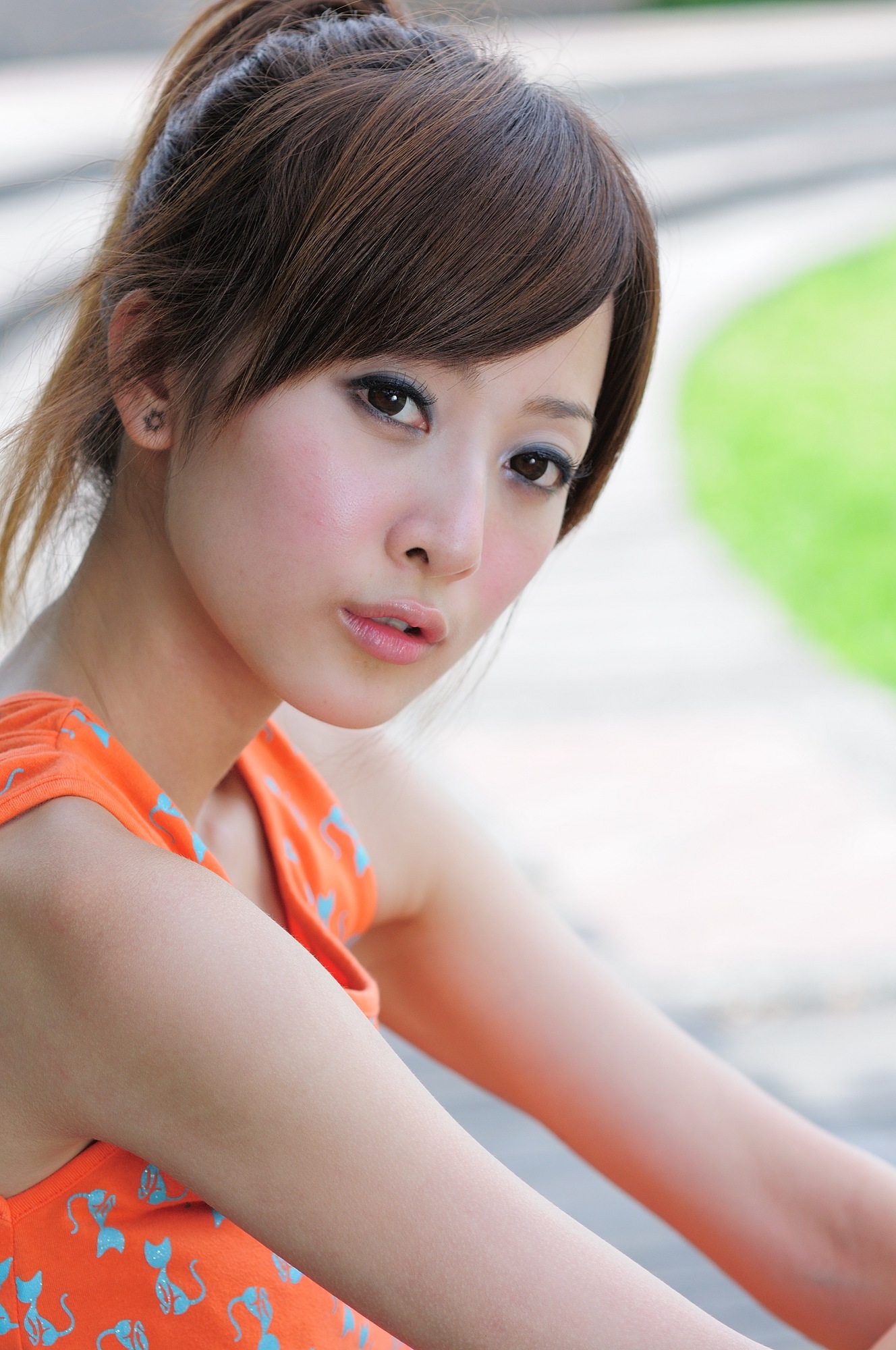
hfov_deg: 10.7
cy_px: 675
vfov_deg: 16.1
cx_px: 448
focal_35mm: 128
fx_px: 4773
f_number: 4
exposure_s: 1/640
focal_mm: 85
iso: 200
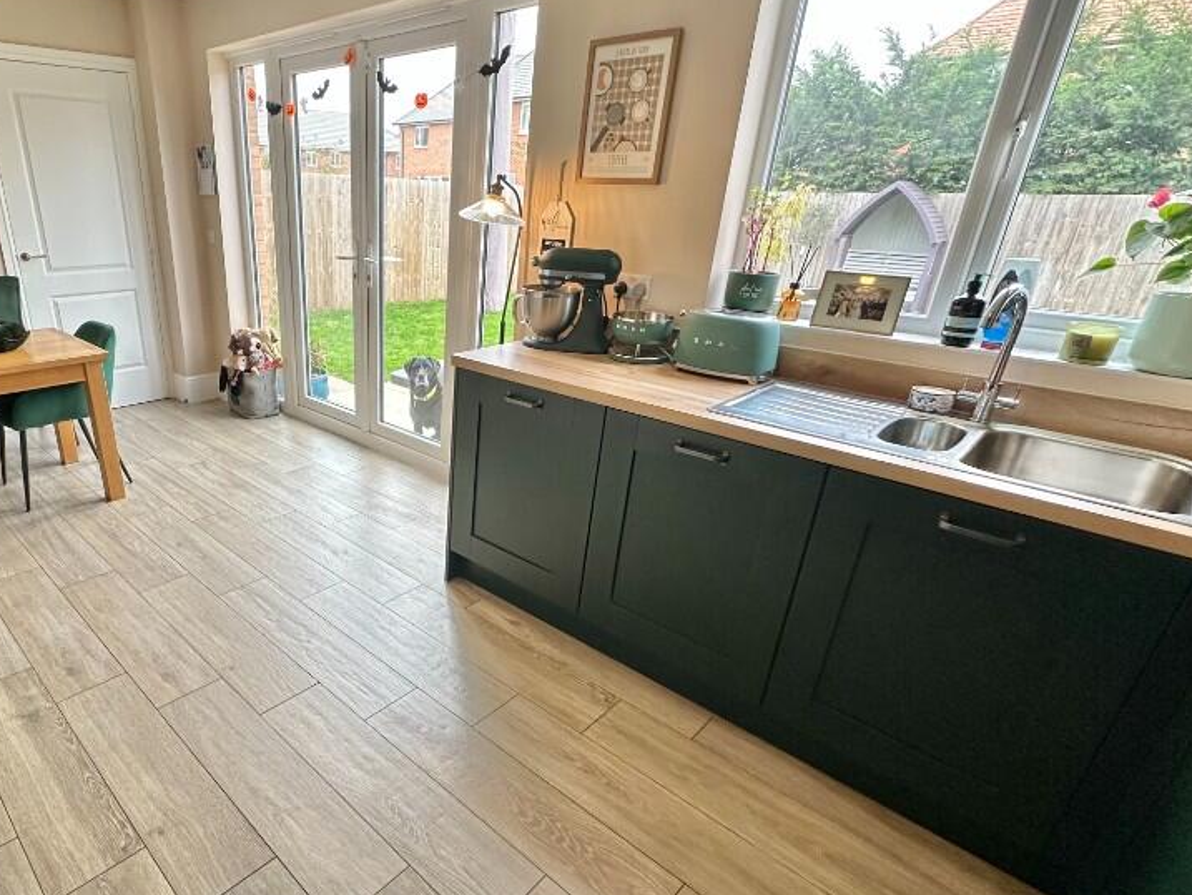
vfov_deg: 65.9
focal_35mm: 20
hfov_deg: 79.1
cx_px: 401
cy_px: 487
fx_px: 689
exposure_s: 1/99
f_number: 2.2
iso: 160
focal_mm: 2.22
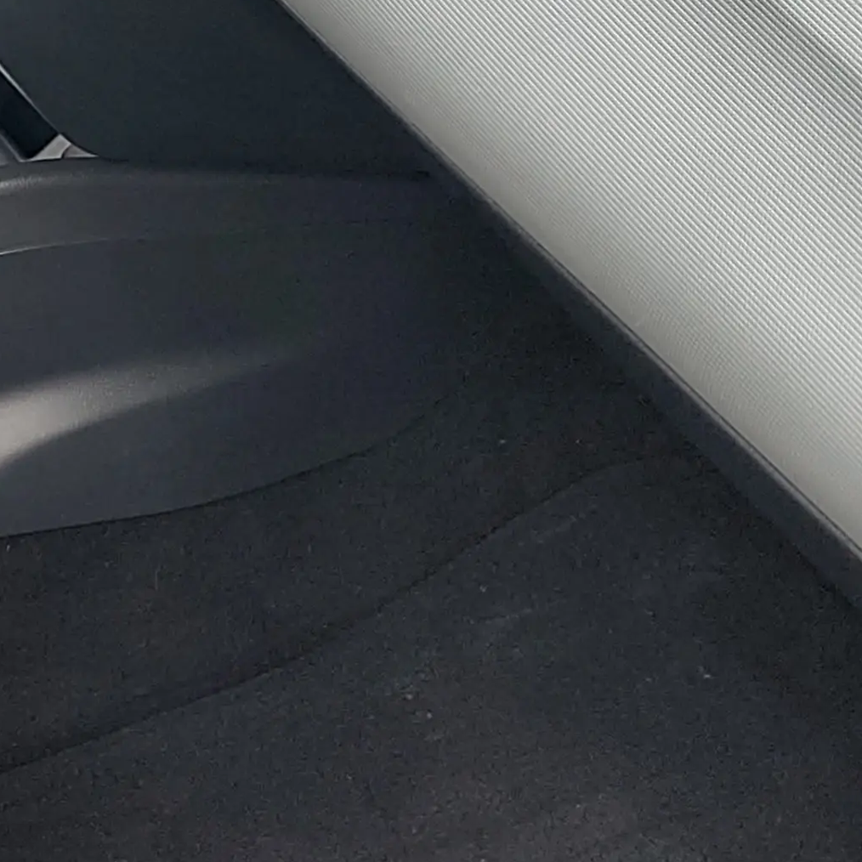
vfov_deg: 21.8
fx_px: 2169
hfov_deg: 19.7
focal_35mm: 77
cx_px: -403
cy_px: 47
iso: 206
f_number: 1.8
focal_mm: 5.56
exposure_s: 1/100
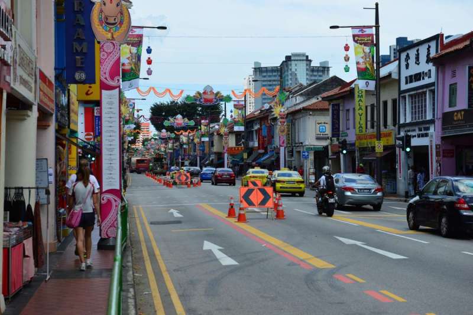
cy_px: 158
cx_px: 236
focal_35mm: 70
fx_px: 920
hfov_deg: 28.8
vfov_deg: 19.5
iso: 100
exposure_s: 1/160
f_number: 6.3
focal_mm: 70
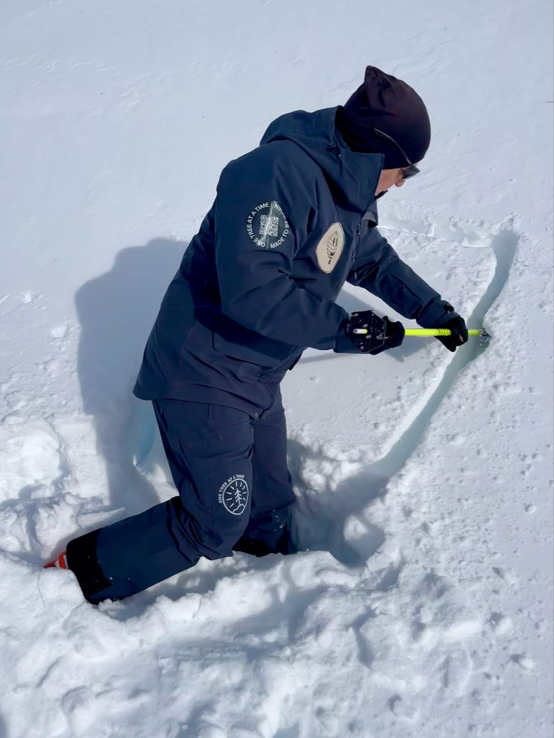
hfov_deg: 53.1
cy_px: 369
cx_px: 277
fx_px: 554
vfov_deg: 67.3
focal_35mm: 26
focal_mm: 5.1
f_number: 1.6
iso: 50
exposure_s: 1/11905
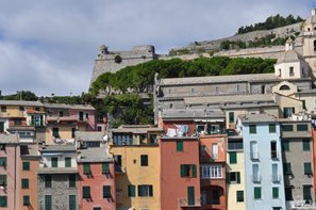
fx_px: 885
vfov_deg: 13.5
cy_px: 145
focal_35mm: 101
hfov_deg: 20.2
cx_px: 100
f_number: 11
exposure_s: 1/500
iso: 200
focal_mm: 40
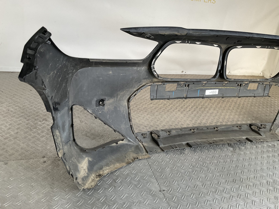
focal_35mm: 29
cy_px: 104
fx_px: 234
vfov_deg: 48.2
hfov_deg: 61.7
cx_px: 140
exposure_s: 1/50
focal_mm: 3
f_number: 1.8
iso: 80
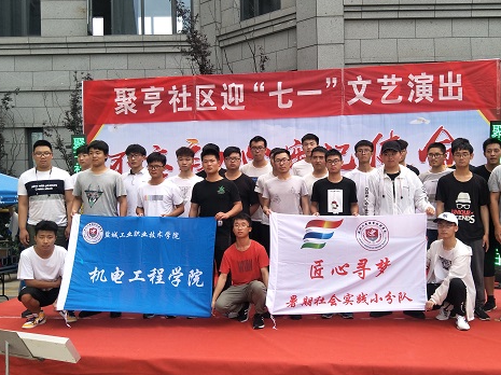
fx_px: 448
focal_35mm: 31
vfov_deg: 45.4
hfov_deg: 58.3
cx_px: 273
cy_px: 185
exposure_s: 1/238
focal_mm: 4.1
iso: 33
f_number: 1.7
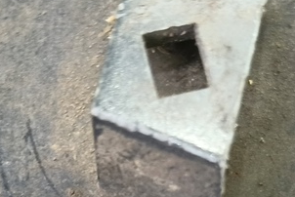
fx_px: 664
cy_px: 364
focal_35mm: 81
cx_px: 182
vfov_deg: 14.6
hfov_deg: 25.0
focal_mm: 4.11
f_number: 1.6
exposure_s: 1/33.3
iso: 383
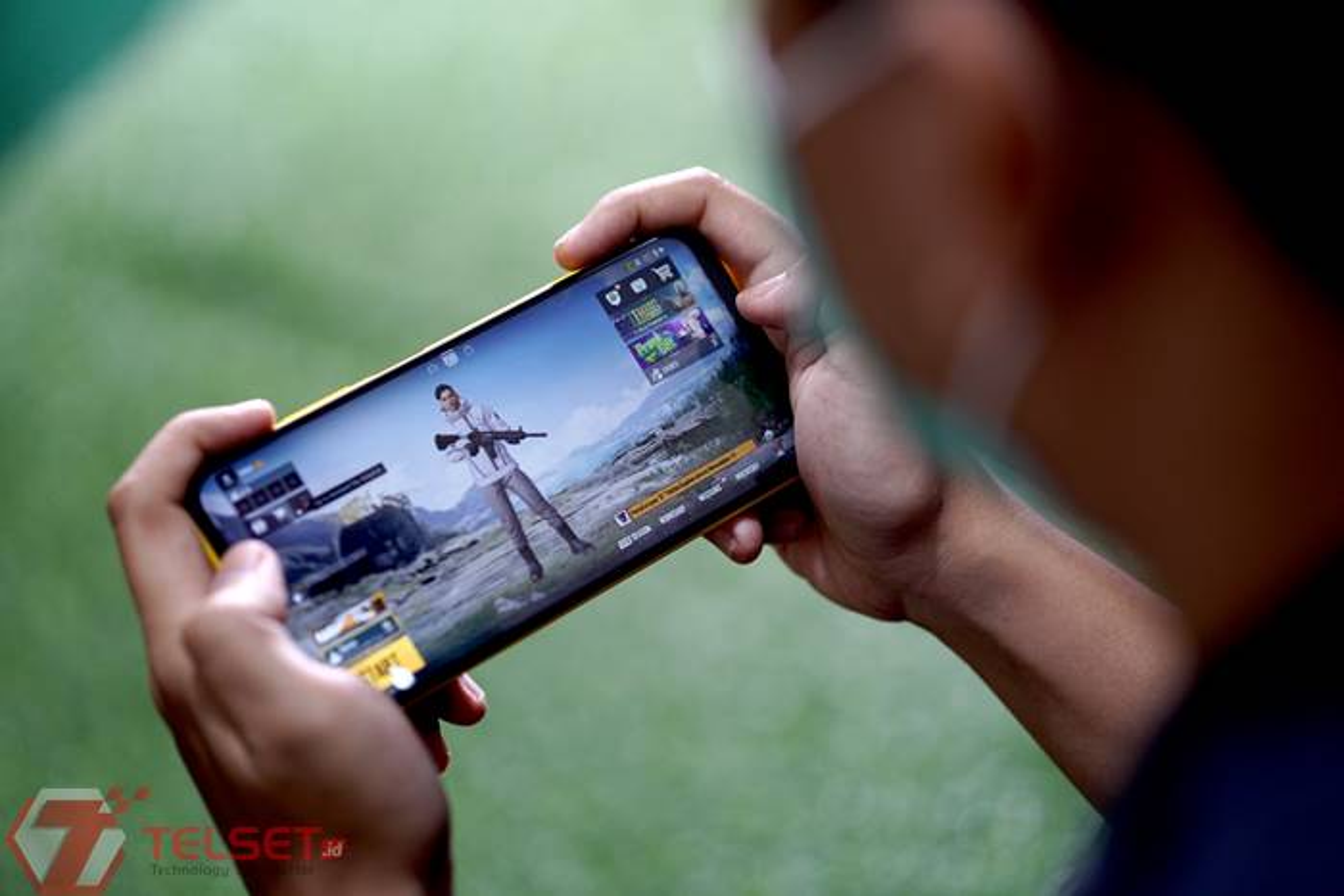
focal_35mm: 84
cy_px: 448
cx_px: 672
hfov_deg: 24.2
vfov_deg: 16.3
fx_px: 3136
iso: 200
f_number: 1.4
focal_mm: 56
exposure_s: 1/80
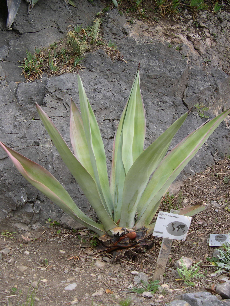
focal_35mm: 38
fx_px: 337
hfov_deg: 37.7
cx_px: 115
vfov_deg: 49.0
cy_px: 153
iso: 100
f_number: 2.8
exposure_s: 1/109
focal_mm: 8
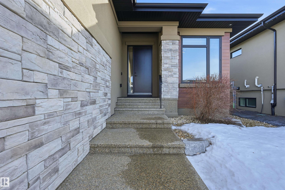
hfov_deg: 91.7
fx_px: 138
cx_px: 142
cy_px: 95
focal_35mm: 18
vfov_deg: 68.8
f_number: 8
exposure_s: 1/250
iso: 100
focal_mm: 17.5
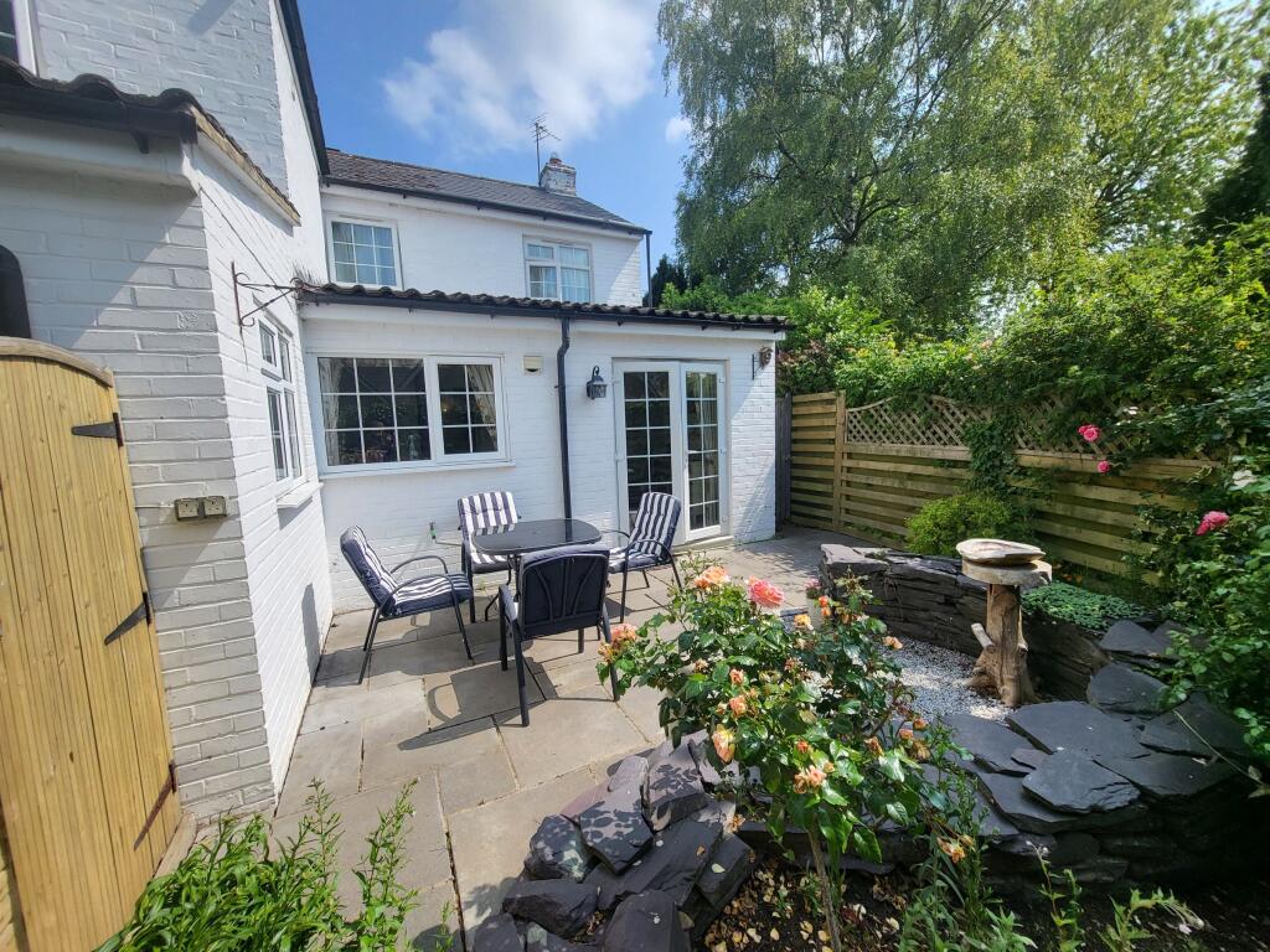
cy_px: 476
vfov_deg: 89.9
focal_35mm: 13
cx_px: 635
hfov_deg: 106.2
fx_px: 477
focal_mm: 1.74
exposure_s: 1/937
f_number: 2.2
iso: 32
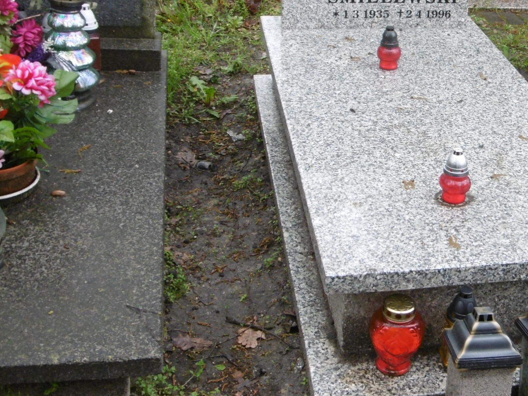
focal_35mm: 66
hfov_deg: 28.6
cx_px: 442
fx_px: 1007
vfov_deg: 22.2
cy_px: 152
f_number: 3.7
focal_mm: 6.8
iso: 160
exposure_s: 1/60
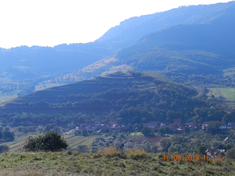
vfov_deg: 24.4
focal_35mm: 60
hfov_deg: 32.2
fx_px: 407
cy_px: 88
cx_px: 118
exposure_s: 1/800
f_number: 4.6
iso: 160
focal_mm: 10.7
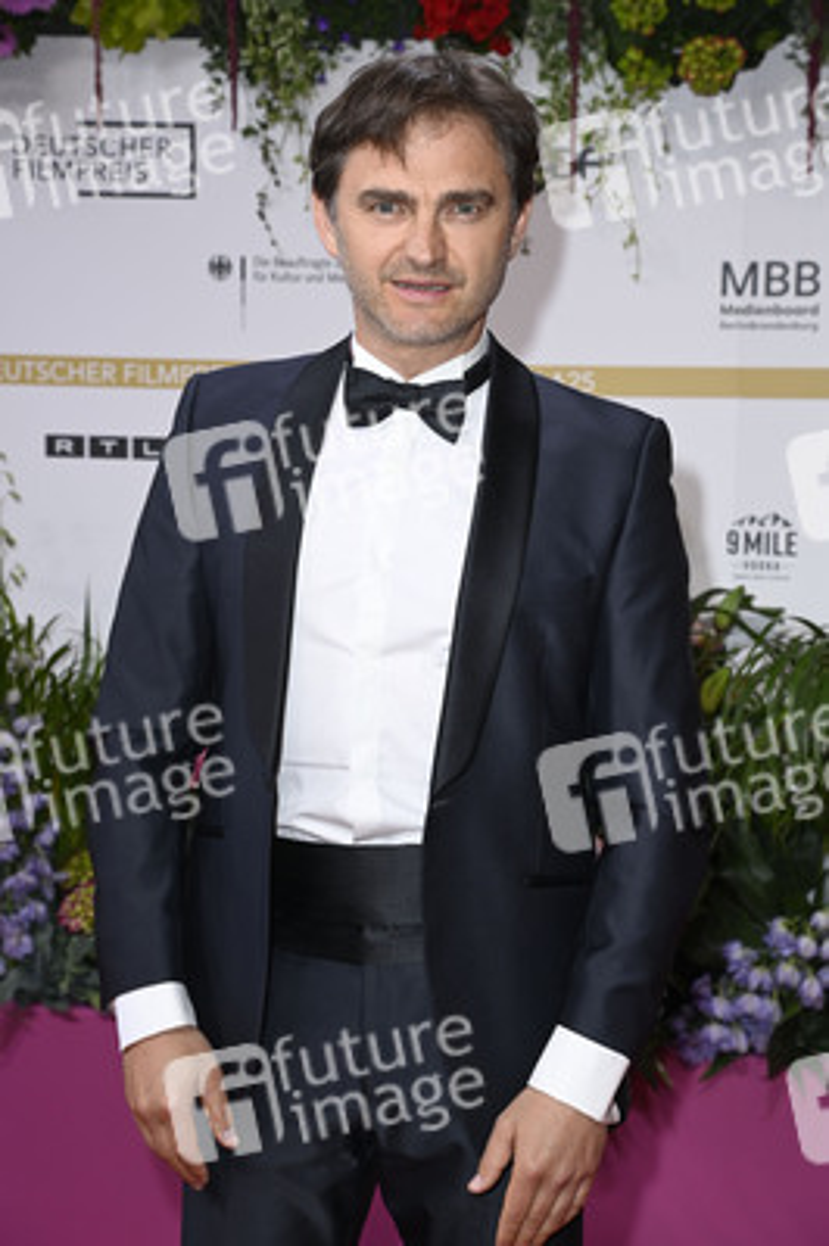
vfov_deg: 24.8
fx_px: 2837
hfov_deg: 16.6
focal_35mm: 82
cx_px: 414
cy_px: 623
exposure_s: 1/250
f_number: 6.3
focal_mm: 82
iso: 640
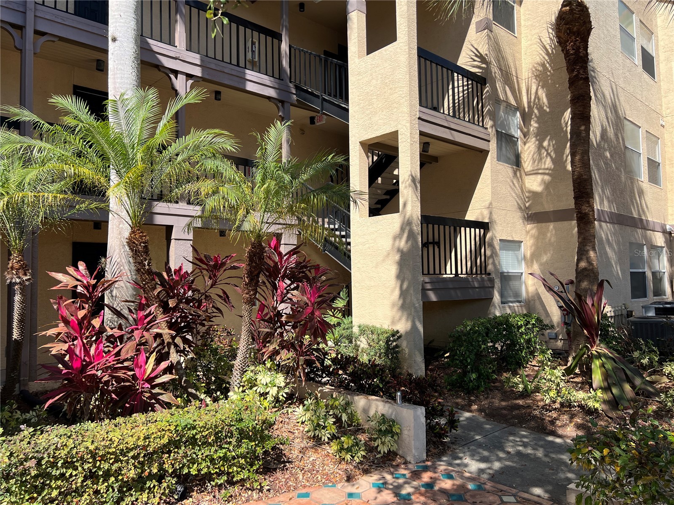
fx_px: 506
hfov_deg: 67.3
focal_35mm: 26
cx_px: 337
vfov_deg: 53.1
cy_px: 252
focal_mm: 5.7
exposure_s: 1/2123
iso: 50
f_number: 1.5
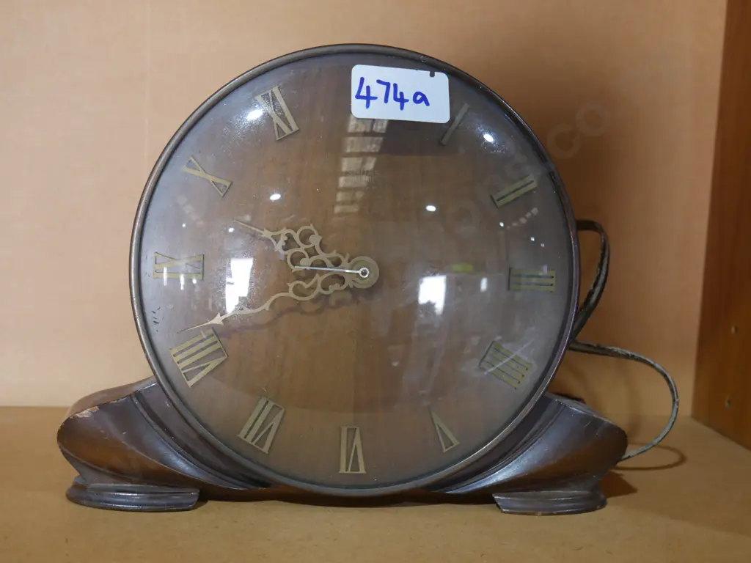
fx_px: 1041
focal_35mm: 48
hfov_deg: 39.7
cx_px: 376
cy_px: 282
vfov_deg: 30.3
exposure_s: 1/60
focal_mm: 24
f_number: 5.2
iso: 800
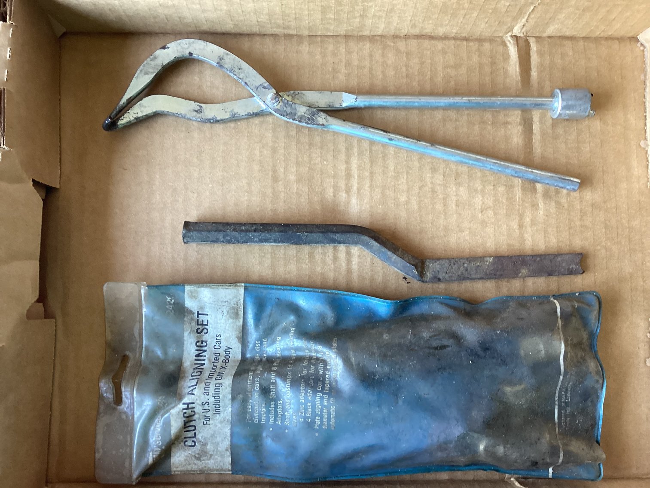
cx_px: 325
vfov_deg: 45.4
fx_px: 582
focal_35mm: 31
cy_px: 244
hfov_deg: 58.3
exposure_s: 1/60
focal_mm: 3.3
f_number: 2.4
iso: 250
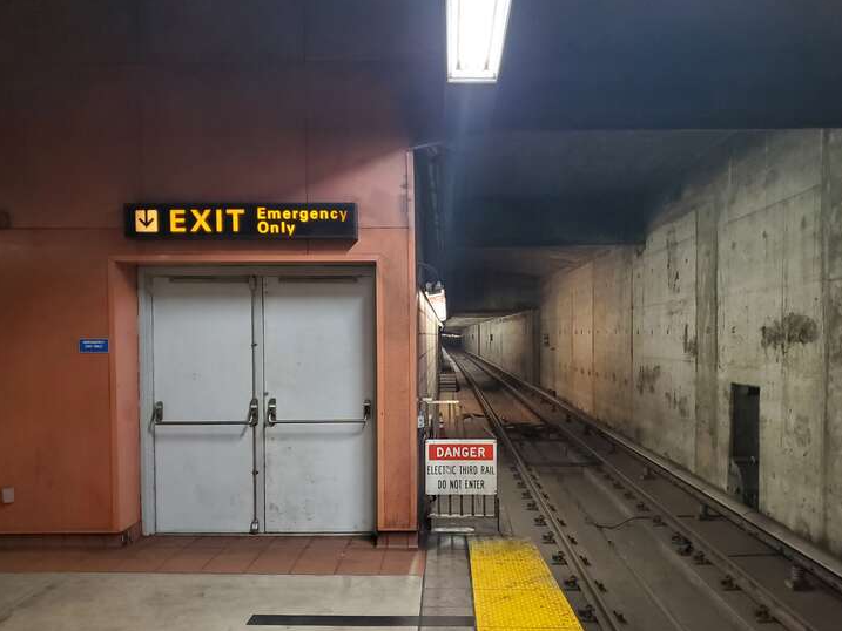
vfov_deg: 48.2
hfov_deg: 61.6
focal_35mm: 29
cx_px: 446
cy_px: 348
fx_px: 706
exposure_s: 1/39
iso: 500
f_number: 1.5
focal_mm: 4.3
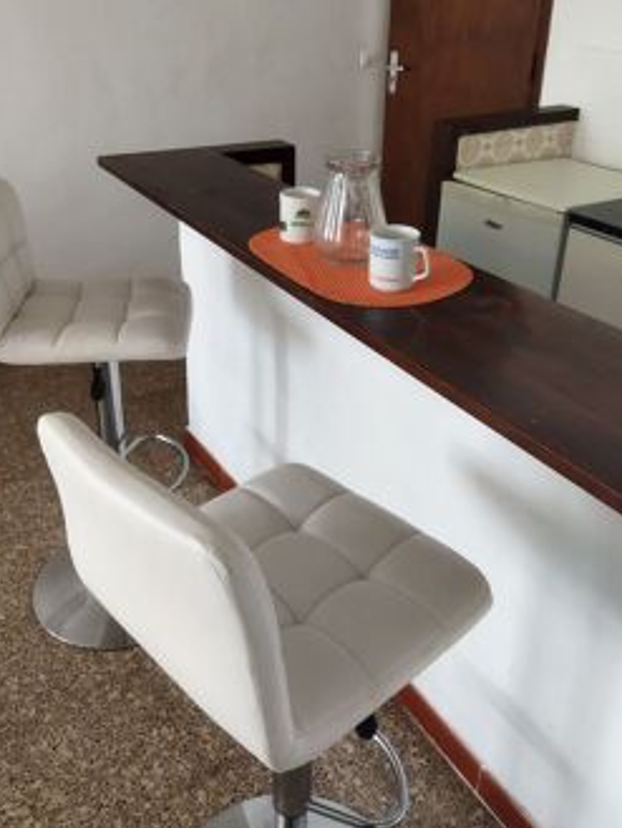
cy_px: 316
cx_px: 290
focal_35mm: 35
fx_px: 838
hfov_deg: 40.7
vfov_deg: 52.1
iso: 363
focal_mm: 4.71
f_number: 1.79
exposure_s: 1/50
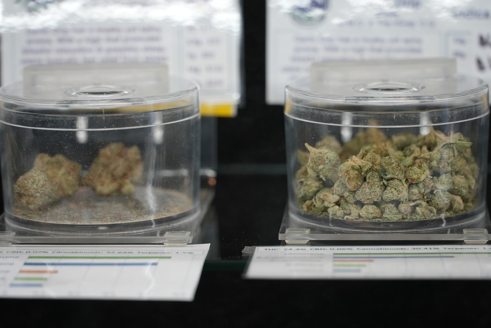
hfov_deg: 18.3
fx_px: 1528
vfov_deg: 12.2
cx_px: 246
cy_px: 164
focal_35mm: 112
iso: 500
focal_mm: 112
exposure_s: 1/125
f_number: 4
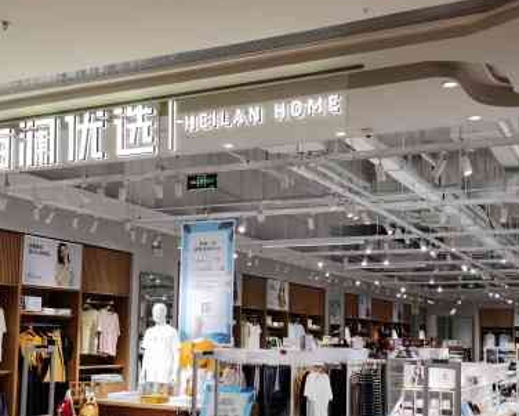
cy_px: 280
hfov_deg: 38.0
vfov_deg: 30.6
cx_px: 237
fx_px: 753
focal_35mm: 49
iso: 50
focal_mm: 5.58
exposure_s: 1/213
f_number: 1.8
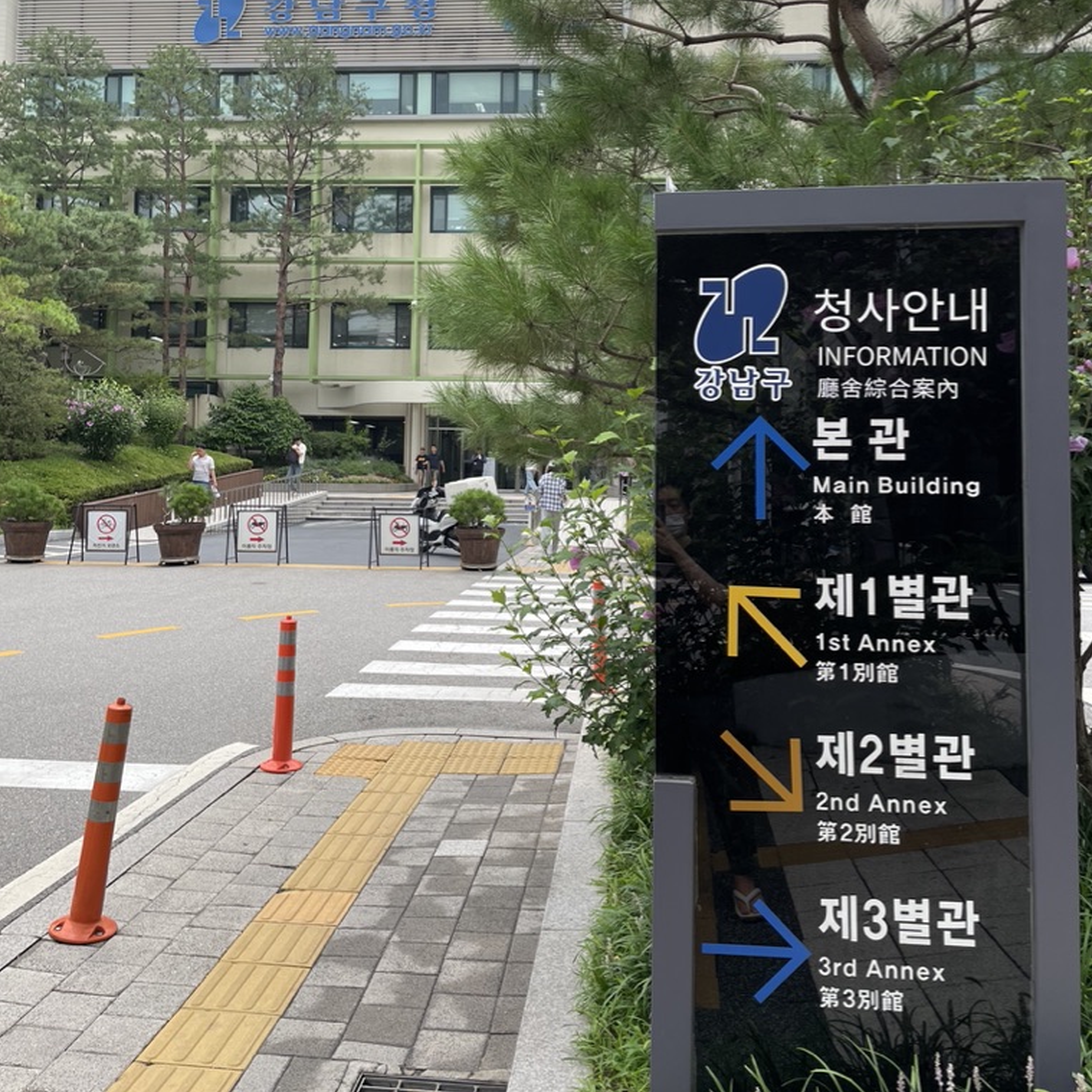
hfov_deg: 52.5
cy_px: 449
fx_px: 1106
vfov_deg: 52.3
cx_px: 552
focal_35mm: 31
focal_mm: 4.2
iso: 32
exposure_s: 1/1511
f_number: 1.6
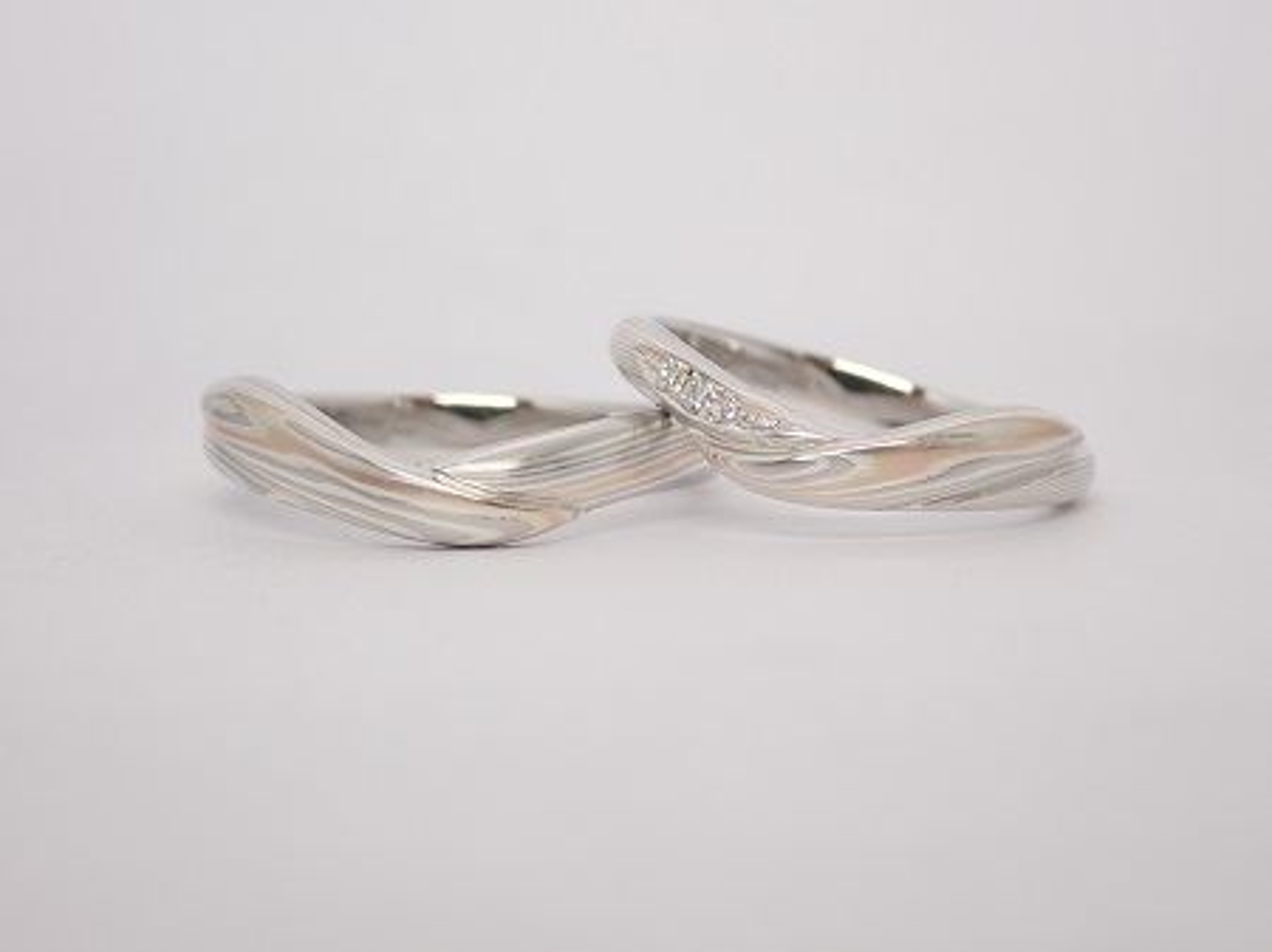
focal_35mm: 77
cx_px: 636
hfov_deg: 25.3
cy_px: 476
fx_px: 2828
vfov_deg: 19.1
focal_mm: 13.65
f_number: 4.1
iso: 200
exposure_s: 1/160
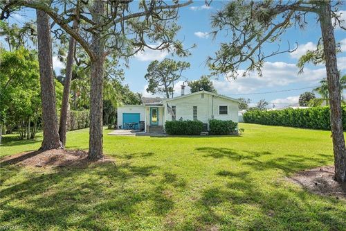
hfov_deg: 73.8
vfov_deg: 53.1
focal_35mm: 24
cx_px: 173
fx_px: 231
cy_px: 116
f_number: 8
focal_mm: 24
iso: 400
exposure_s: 1/1000
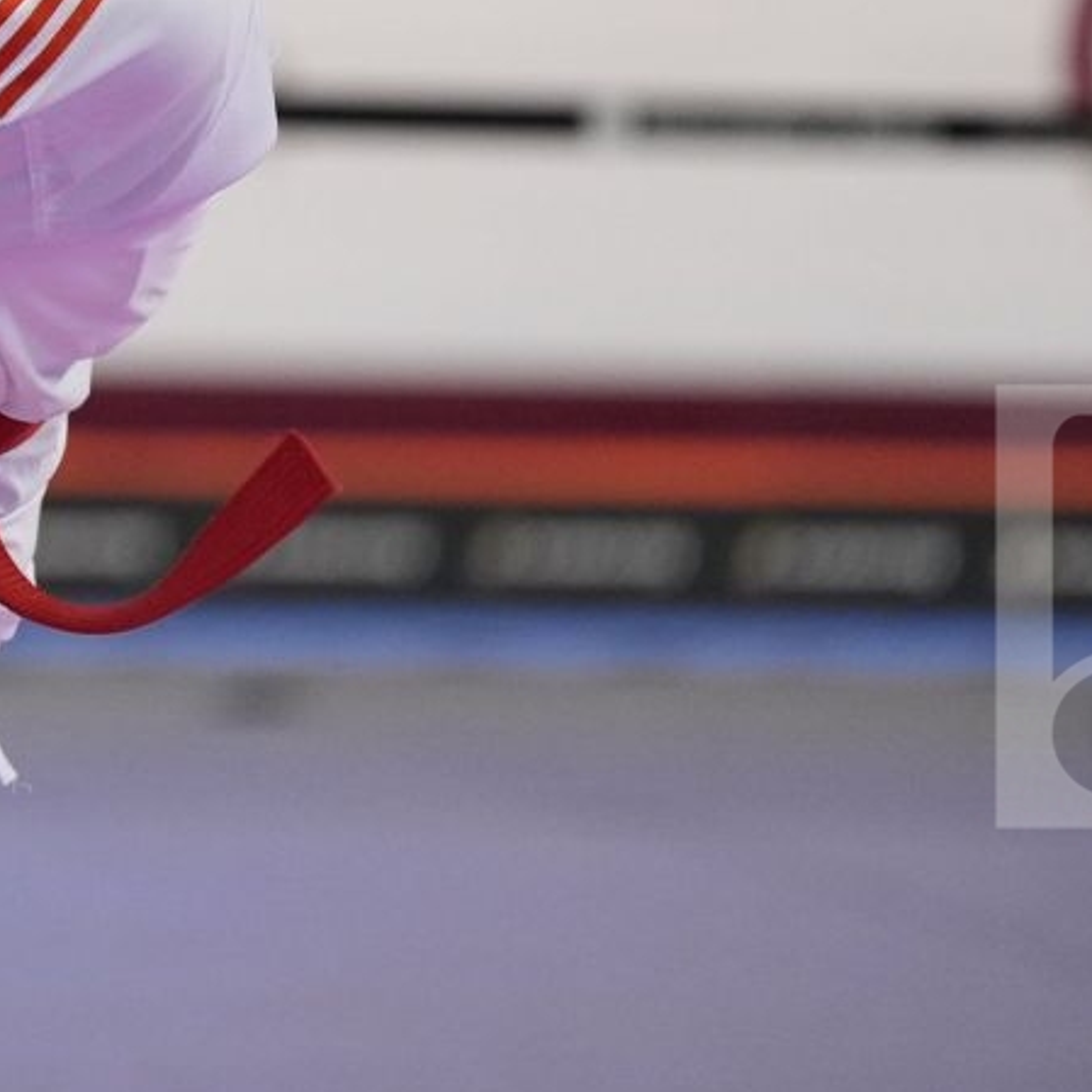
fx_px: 24305
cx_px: -426
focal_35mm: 681
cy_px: -258
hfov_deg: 2.6
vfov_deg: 2.6
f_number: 2.8
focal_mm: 200
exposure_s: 1/1000
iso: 2500
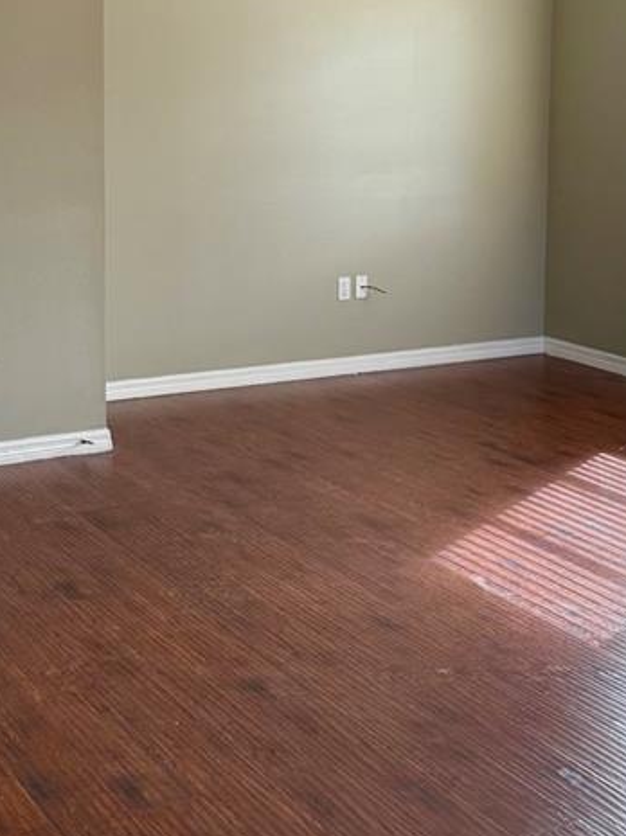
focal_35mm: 62
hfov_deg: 23.5
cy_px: 228
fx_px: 1497
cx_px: 223
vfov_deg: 30.8
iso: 160
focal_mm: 6.76
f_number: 1.78
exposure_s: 1/231
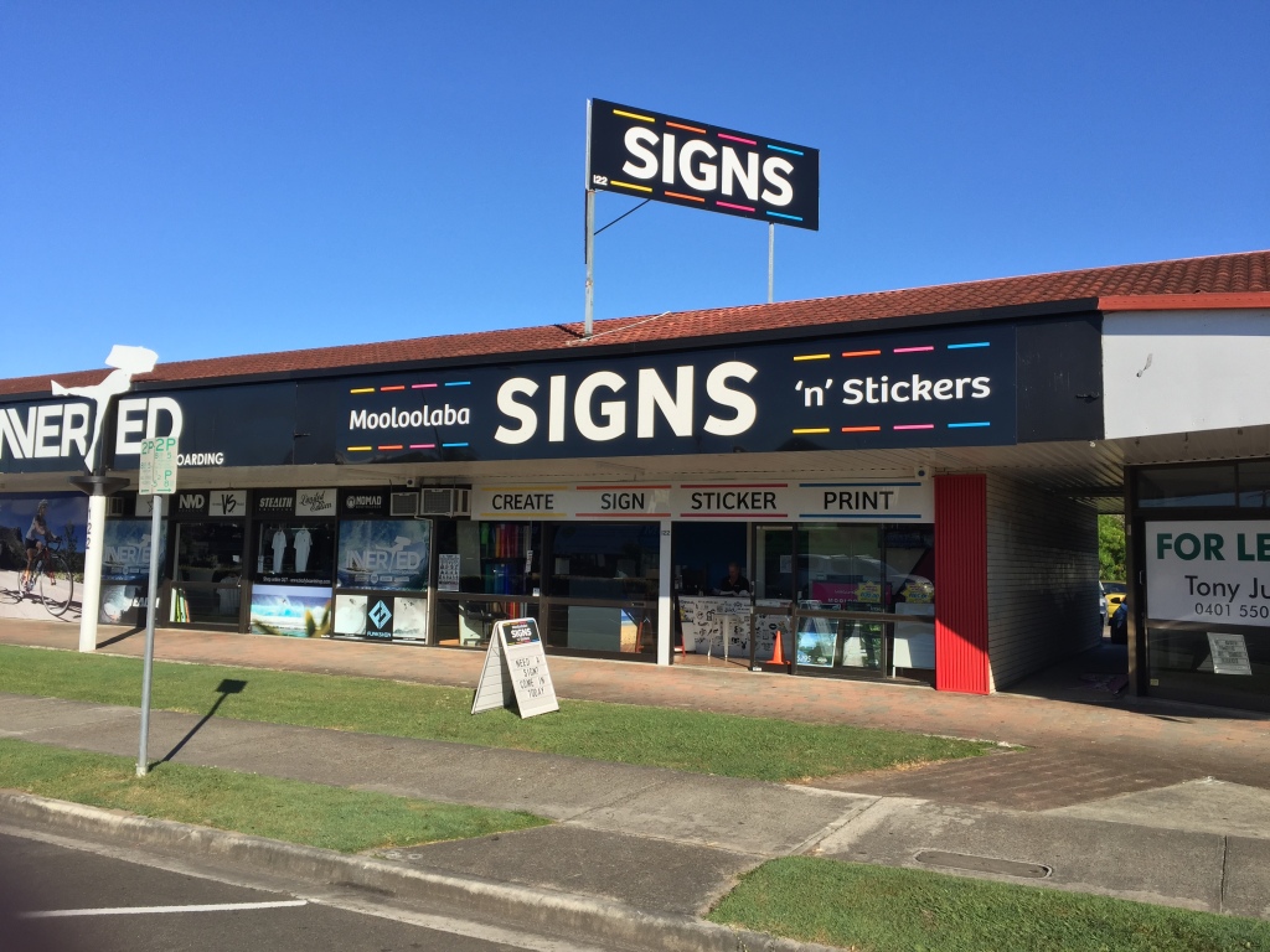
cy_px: 476
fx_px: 1064
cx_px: 635
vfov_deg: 48.2
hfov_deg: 61.7
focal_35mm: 29
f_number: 2.2
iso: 32
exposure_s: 1/1647
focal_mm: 4.15
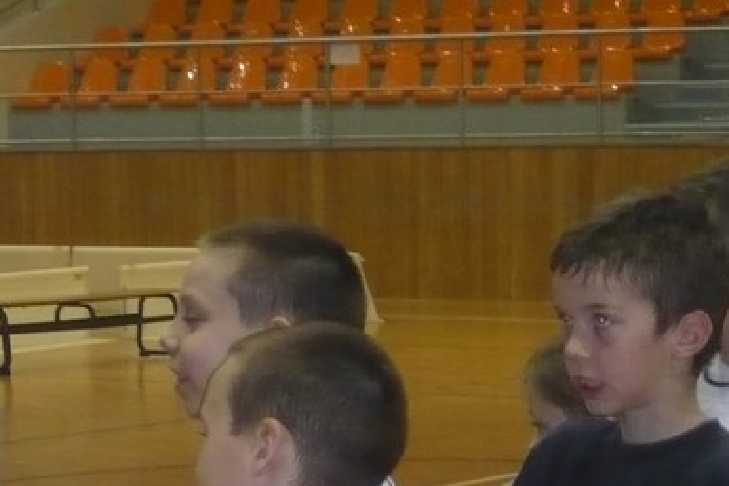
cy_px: 417
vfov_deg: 7.8
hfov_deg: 11.7
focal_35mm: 176
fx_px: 3562
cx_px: 556
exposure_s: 1/30
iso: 500
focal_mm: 13
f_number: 4.3
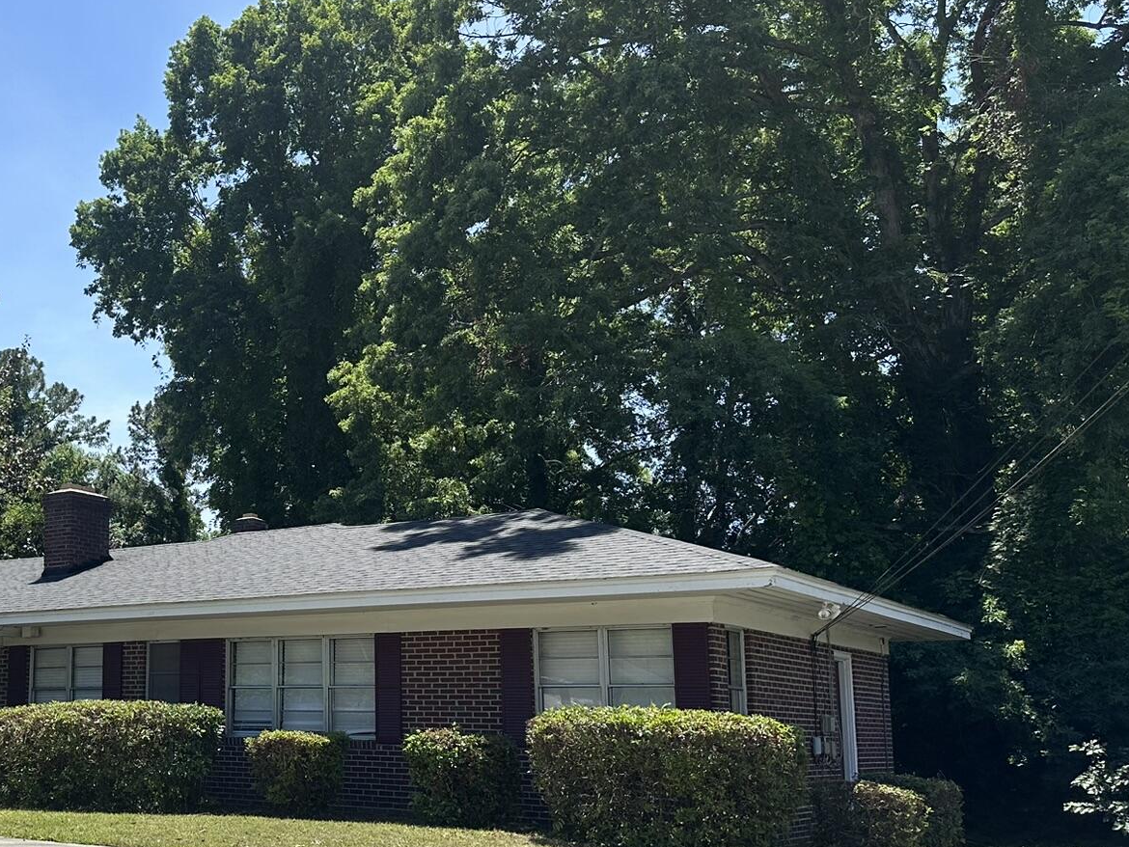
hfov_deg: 42.4
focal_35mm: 42
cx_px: 196
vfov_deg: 34.2
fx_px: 1370
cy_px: 514
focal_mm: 6.86
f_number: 1.78
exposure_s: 1/3472
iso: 80
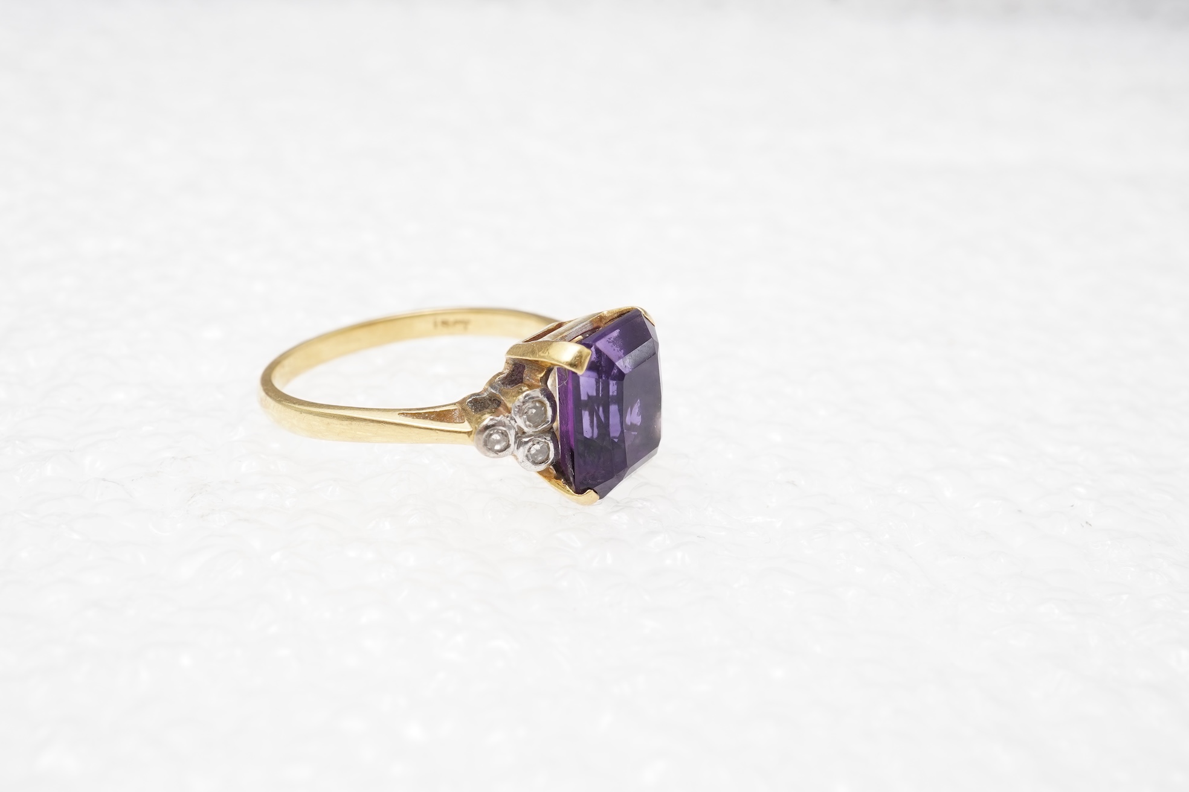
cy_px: 396
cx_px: 594
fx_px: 1486
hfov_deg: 43.6
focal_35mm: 45
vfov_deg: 29.9
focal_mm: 30
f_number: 20
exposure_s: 1/125
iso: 320
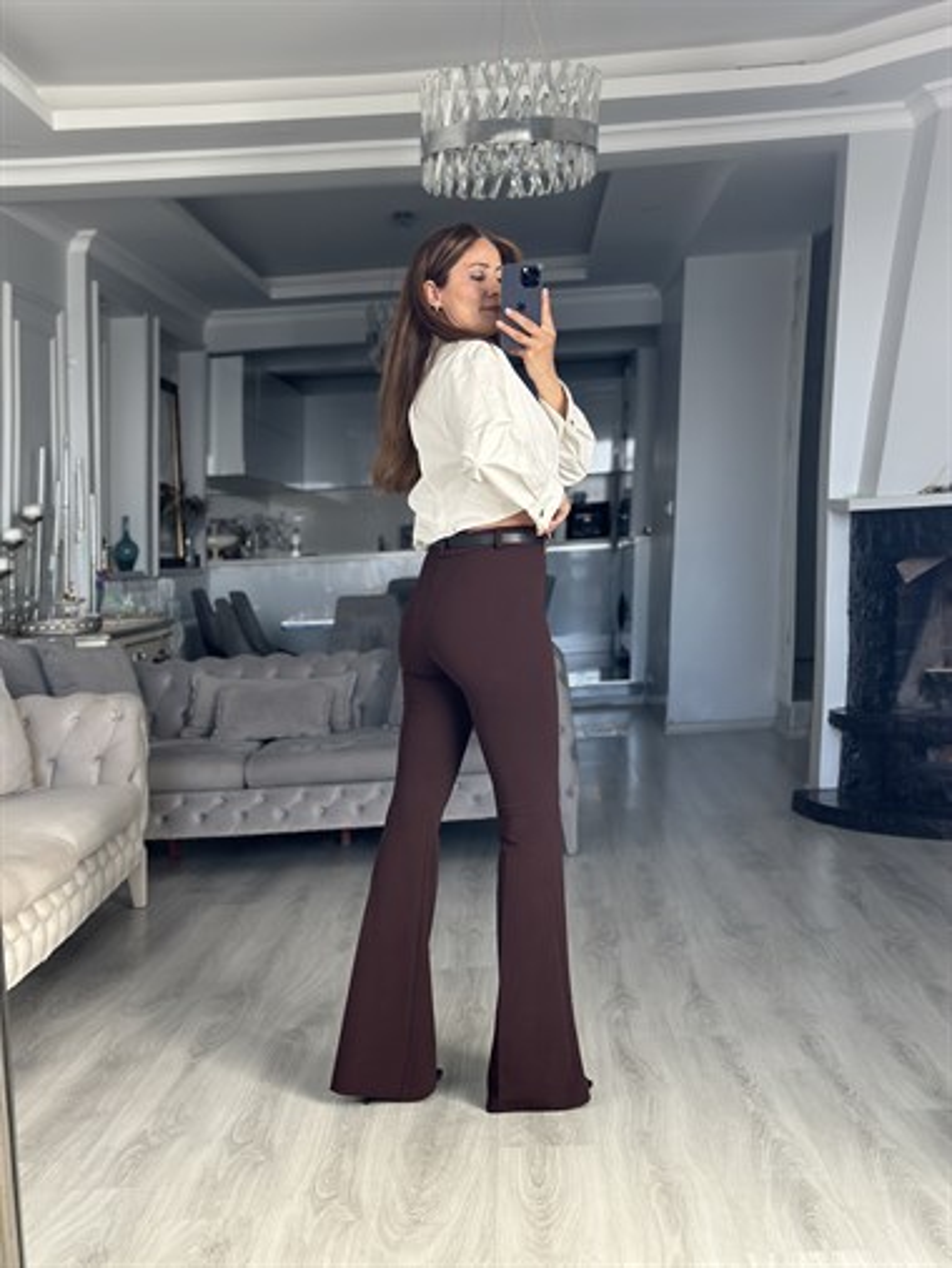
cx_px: 476
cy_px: 634
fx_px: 1759
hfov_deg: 30.3
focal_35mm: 48
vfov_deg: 39.6
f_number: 1.78
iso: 125
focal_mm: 6.86
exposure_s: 1/125
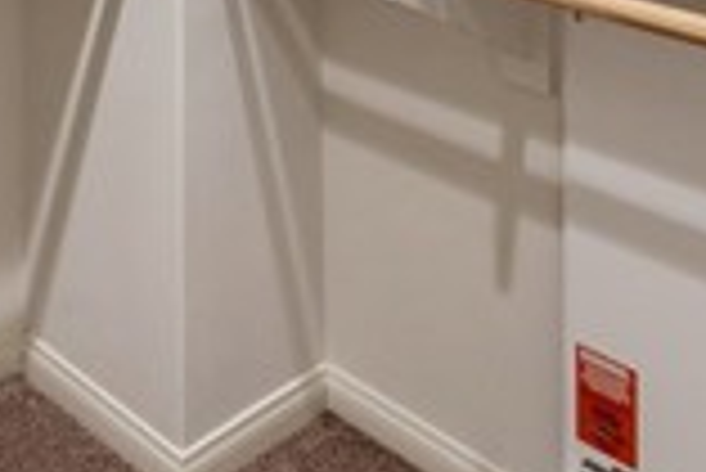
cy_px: -378
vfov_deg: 18.6
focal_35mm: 57
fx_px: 1119
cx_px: -103
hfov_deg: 30.6
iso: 400
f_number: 2.8
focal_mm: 14
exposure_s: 1/125
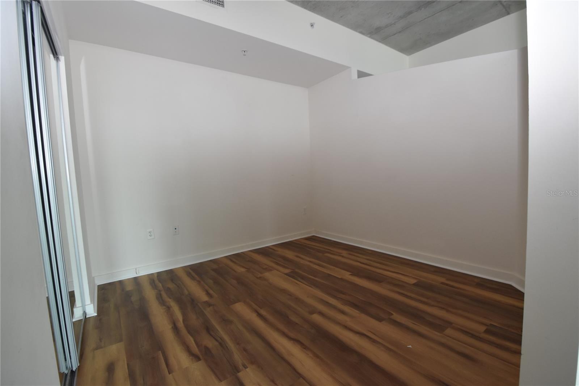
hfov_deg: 100.4
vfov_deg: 77.3
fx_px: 241
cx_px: 290
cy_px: 193
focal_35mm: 15
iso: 800
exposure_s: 1/100
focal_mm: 10
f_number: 5
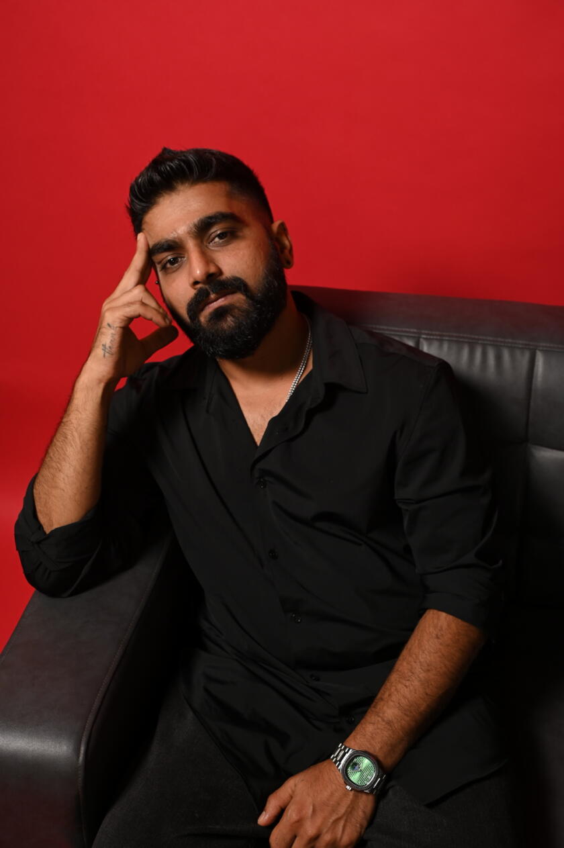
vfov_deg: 39.6
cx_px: 282
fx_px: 1177
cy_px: 424
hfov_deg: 27.0
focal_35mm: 50
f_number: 4.5
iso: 200
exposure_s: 1/160
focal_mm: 50
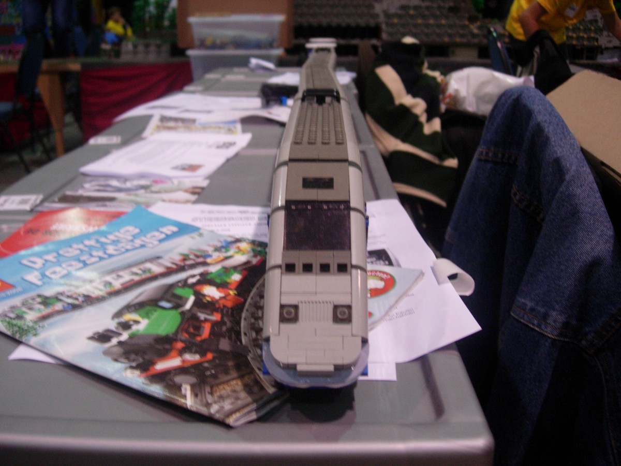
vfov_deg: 37.7
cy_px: 233
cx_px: 310
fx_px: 682
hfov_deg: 49.0
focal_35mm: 38
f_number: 2.8
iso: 183
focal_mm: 7.8
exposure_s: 1/32
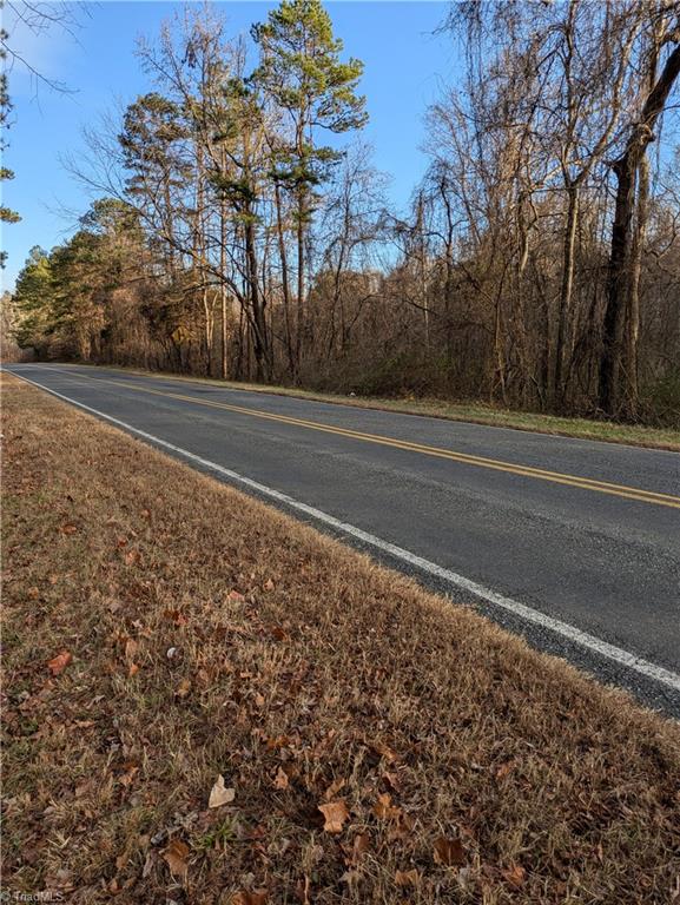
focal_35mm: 25
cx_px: 340
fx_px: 654
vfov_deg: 69.4
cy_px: 452
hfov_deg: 54.9
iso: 43
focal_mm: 5.43
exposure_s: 1/781
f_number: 1.89
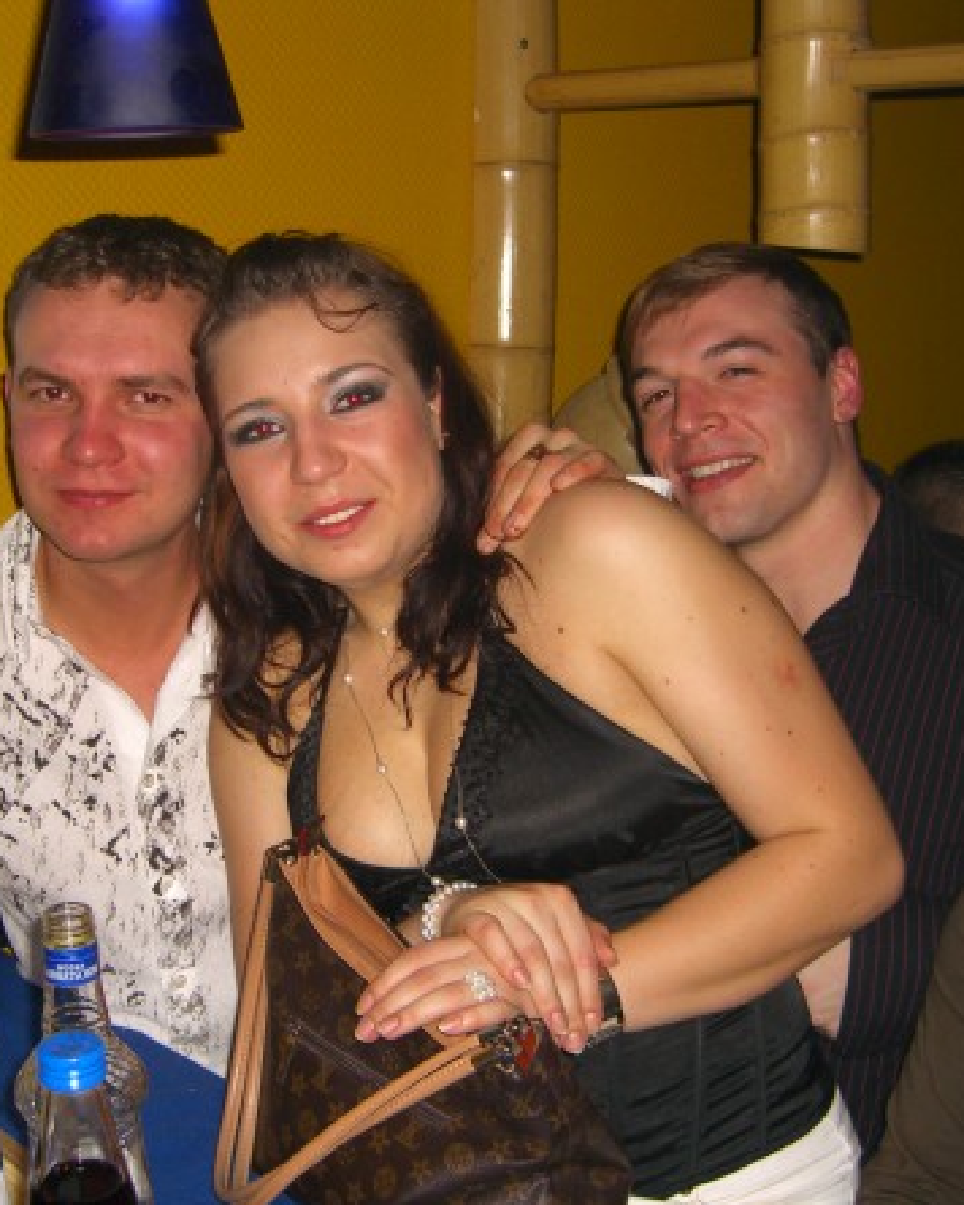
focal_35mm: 50
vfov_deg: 37.3
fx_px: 1783
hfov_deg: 30.2
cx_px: 409
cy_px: 604
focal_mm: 7.9
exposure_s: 1/60
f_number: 2.8
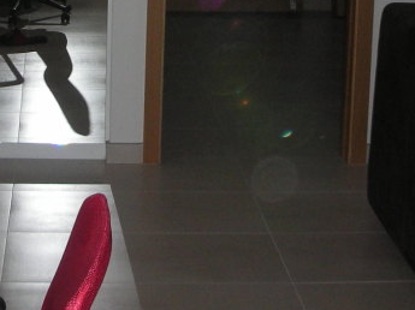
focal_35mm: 104
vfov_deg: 13.7
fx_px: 1246
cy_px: -91
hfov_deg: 18.9
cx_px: 144
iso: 102
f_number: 3
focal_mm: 5.8
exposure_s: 1/60.1
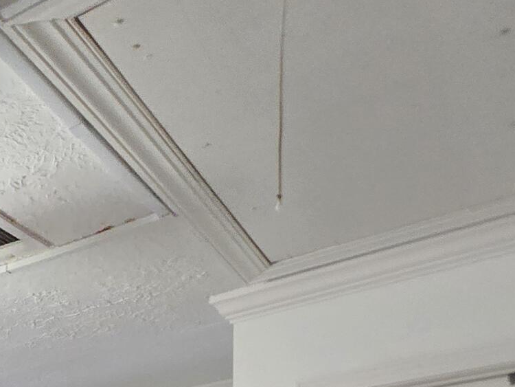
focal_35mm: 52
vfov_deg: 20.3
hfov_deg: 26.0
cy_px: 692
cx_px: -277
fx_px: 774
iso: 200
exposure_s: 1/60
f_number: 2.2
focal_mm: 2.2
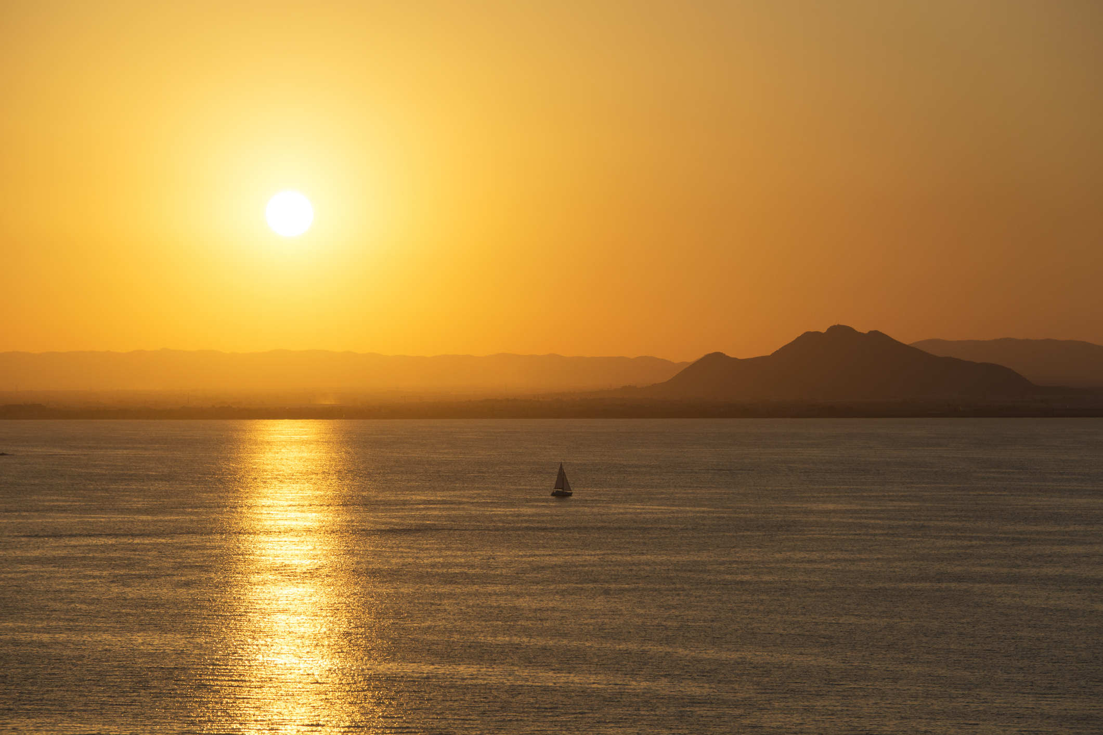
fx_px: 4595
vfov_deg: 9.1
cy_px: 368
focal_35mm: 150
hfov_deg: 13.7
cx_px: 552
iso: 200
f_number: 5.6
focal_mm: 100
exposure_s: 1/3000
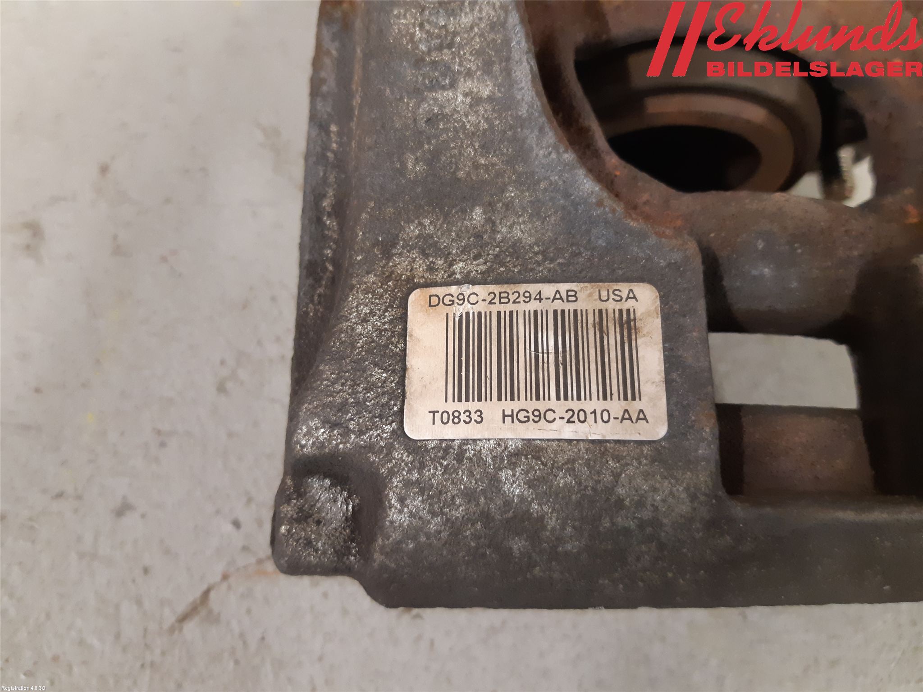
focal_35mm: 26
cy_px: 346
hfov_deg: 67.3
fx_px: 693
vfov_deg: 53.1
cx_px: 462
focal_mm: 3.93
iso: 250
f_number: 1.7
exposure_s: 1/33
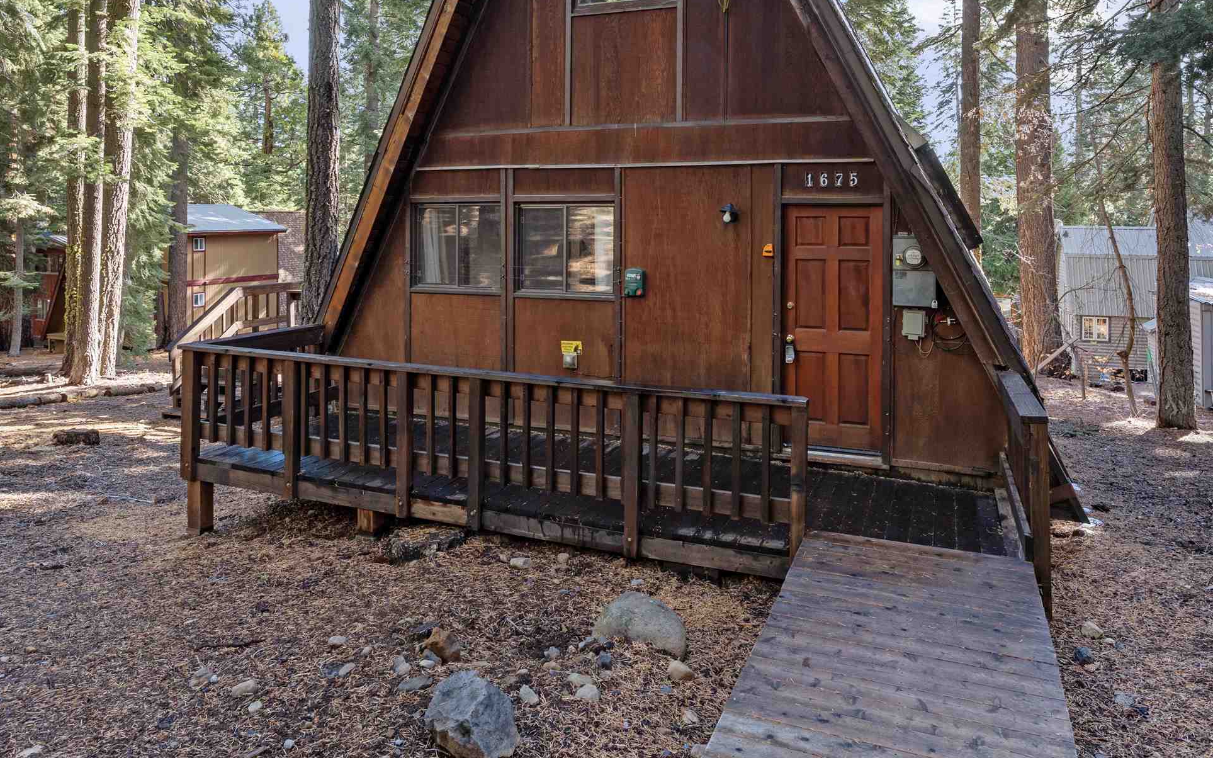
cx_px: 631
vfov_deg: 46.3
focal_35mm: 26
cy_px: 214
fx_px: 859
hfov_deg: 70.4
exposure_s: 1/50
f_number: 8
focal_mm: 16
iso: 500
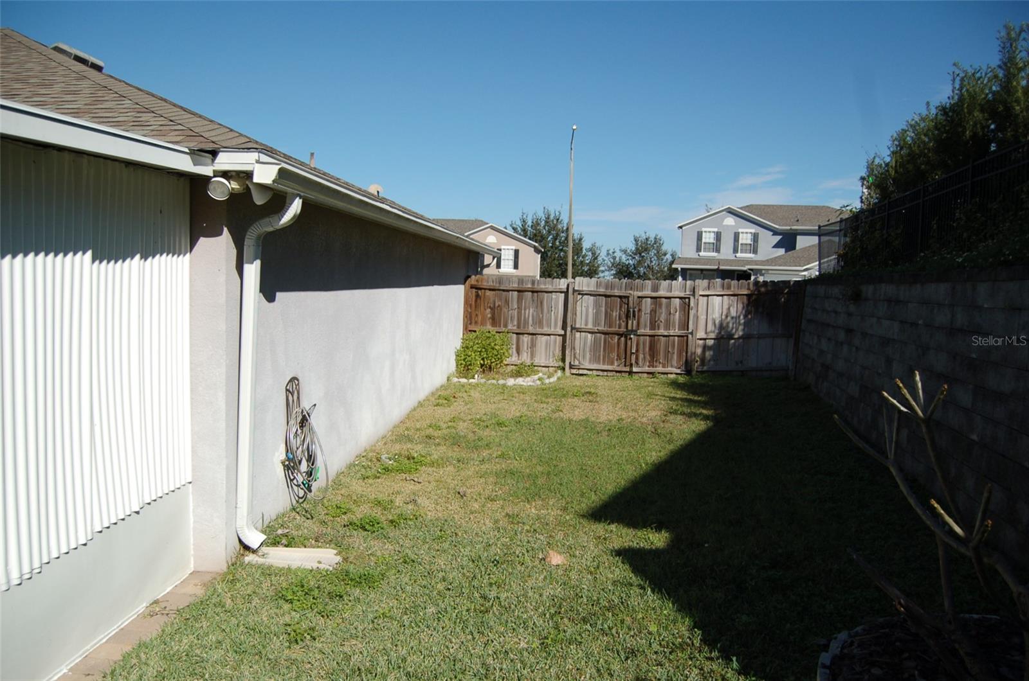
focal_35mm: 27
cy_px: 340
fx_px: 770
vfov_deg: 47.7
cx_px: 514
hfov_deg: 67.5
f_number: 3.5
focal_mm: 18
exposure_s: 1/2500
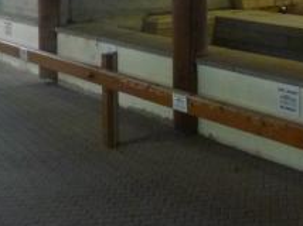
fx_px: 883
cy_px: -103
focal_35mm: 101
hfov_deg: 17.6
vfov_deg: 13.8
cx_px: 446
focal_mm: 4.8
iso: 400
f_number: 2.8
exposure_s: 1/15
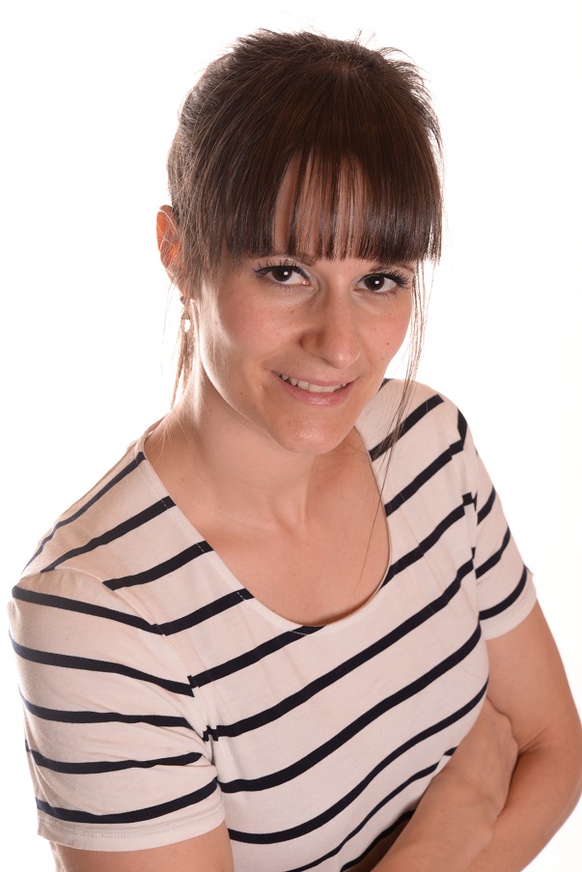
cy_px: 436
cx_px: 291
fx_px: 2059
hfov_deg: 16.1
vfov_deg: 23.9
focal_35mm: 85
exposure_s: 1/100
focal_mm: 85
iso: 200
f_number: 10
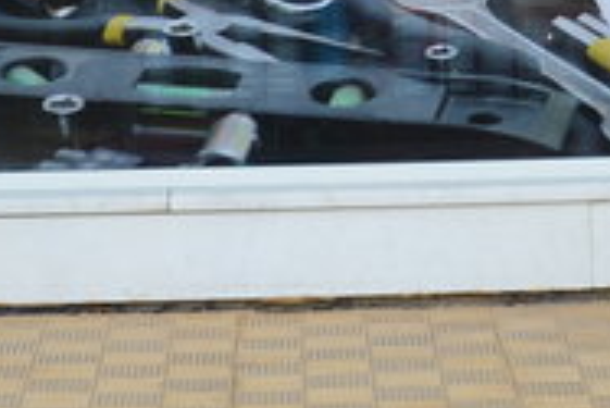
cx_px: 538
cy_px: -548
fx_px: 3307
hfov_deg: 10.5
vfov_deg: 6.7
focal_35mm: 195
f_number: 3.5
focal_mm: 18
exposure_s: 1/250
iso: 100
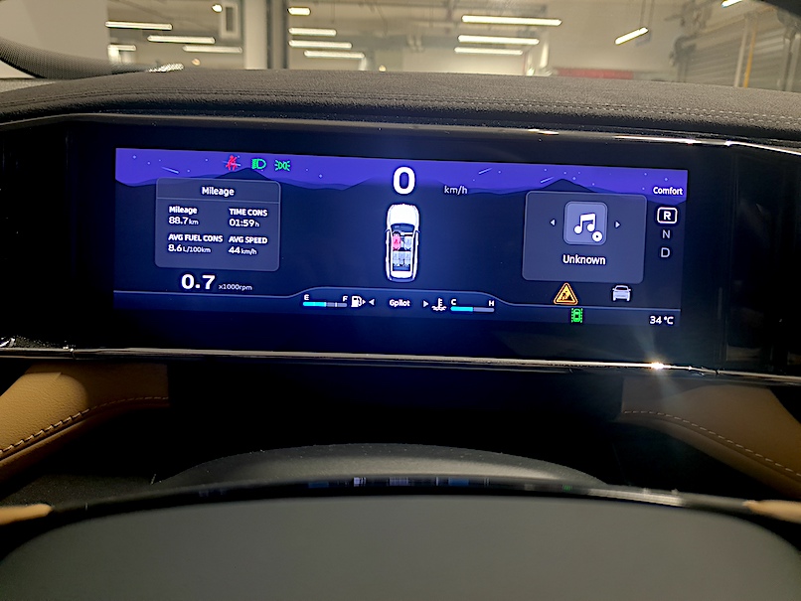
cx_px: 400
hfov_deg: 67.3
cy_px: 300
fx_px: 602
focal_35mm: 26
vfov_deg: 53.1
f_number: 1.5
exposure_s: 1/50
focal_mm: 4.3
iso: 64
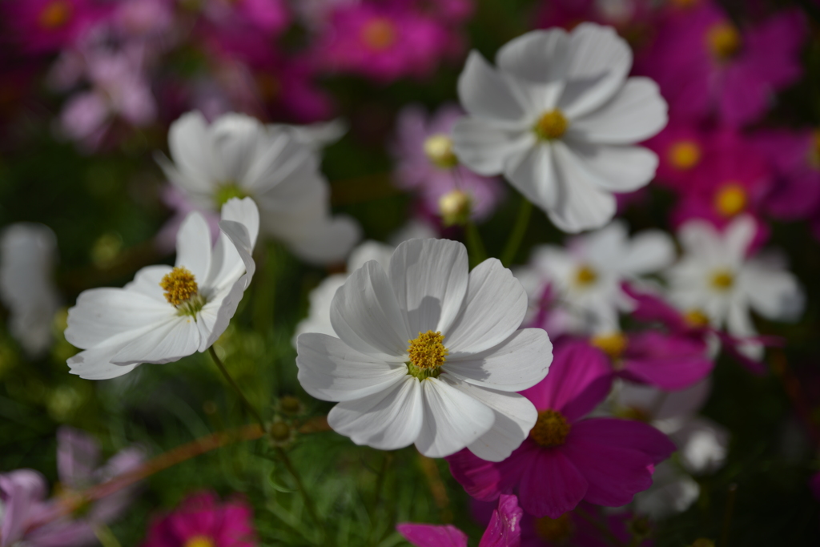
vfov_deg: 19.5
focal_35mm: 70
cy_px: 274
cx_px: 410
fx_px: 1595
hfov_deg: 28.8
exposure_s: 1/4000
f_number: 2.8
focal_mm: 70
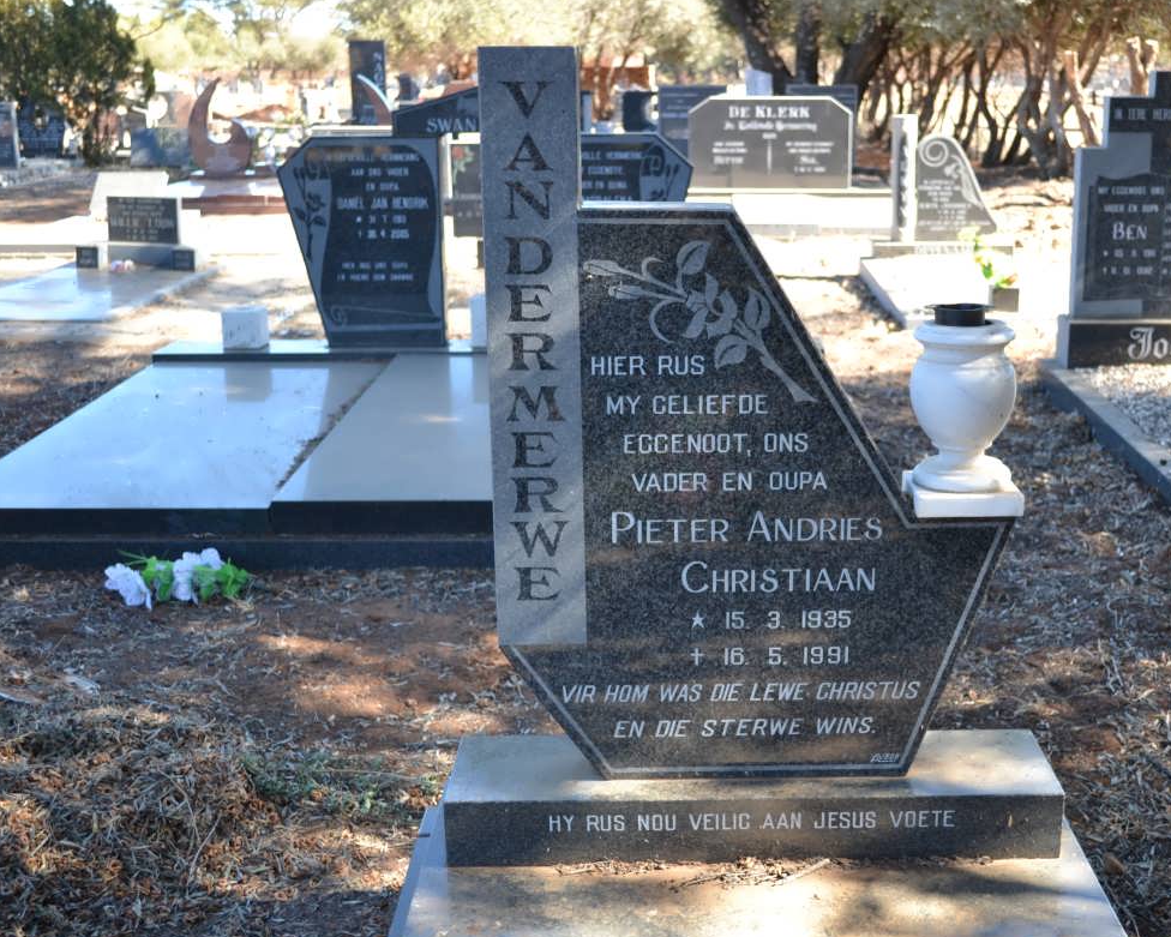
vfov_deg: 33.4
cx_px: 716
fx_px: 1560
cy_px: 474
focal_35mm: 45
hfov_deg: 40.9
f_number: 4.5
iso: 400
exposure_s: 1/80
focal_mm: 26
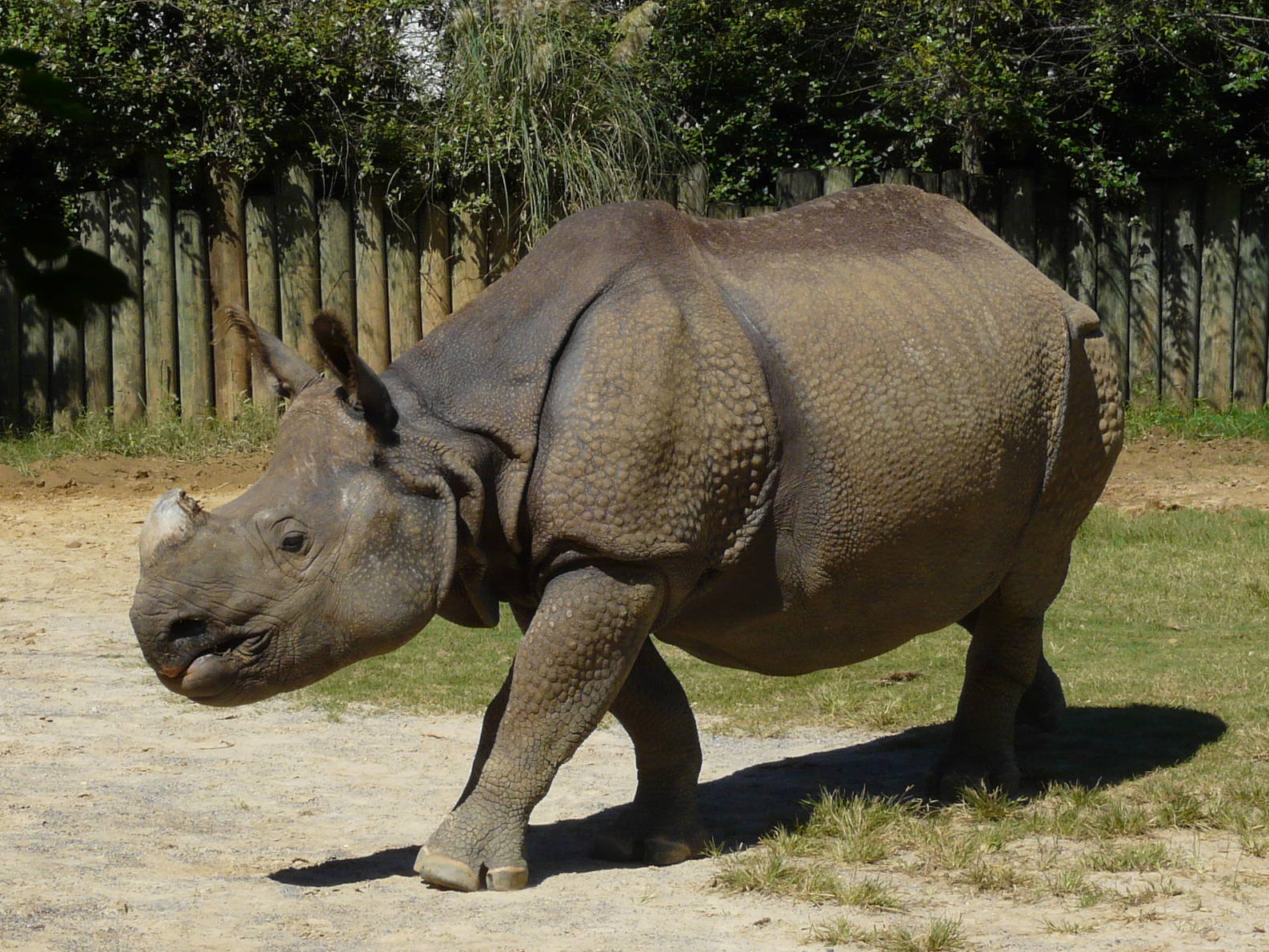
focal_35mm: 117
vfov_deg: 12.7
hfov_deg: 16.8
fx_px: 4290
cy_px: 474
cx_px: 634
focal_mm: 12
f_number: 8
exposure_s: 1/400
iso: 100
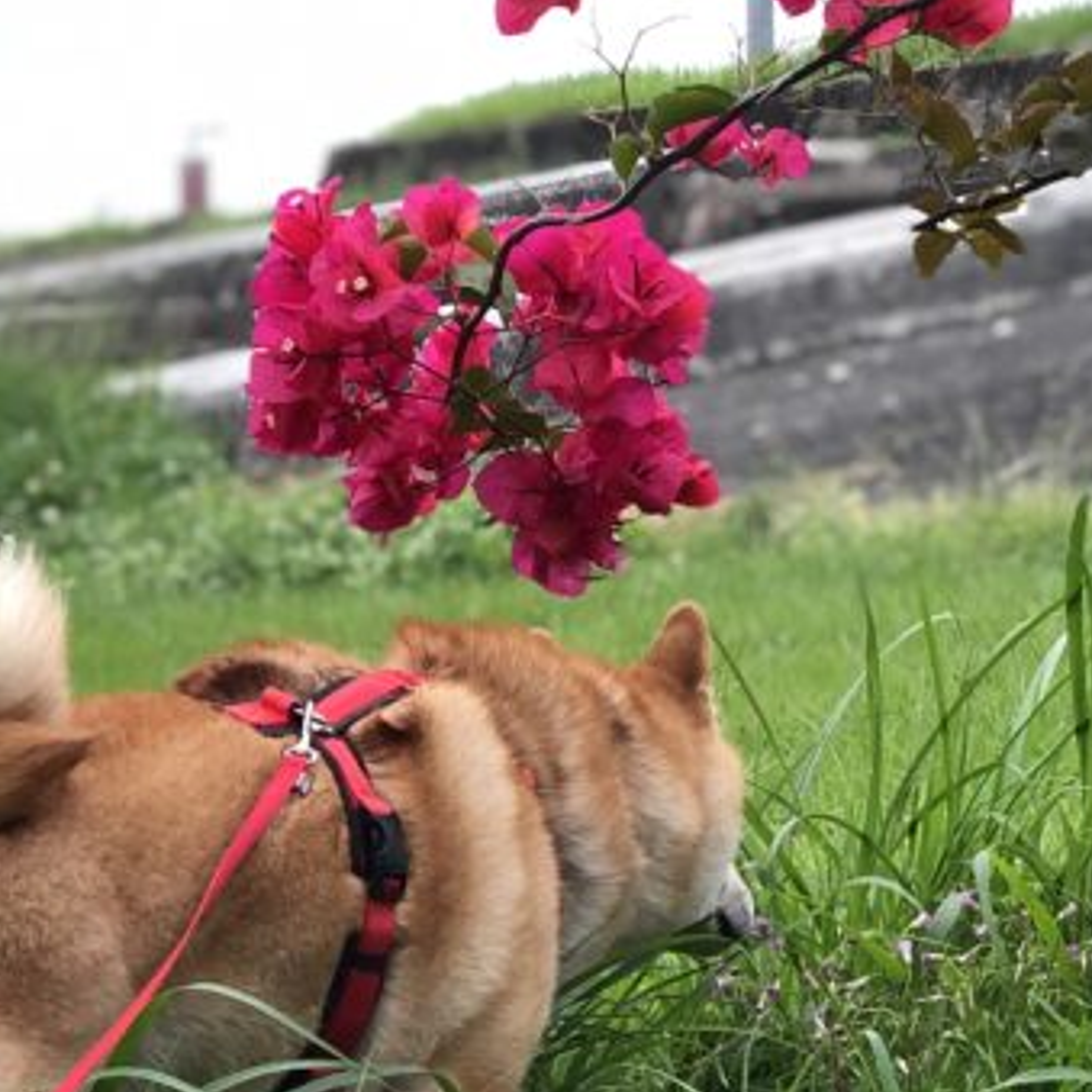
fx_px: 4961
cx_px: 770
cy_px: 847
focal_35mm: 139
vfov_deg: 12.5
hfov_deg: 12.5
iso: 32
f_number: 2.4
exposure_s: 1/60
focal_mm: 6
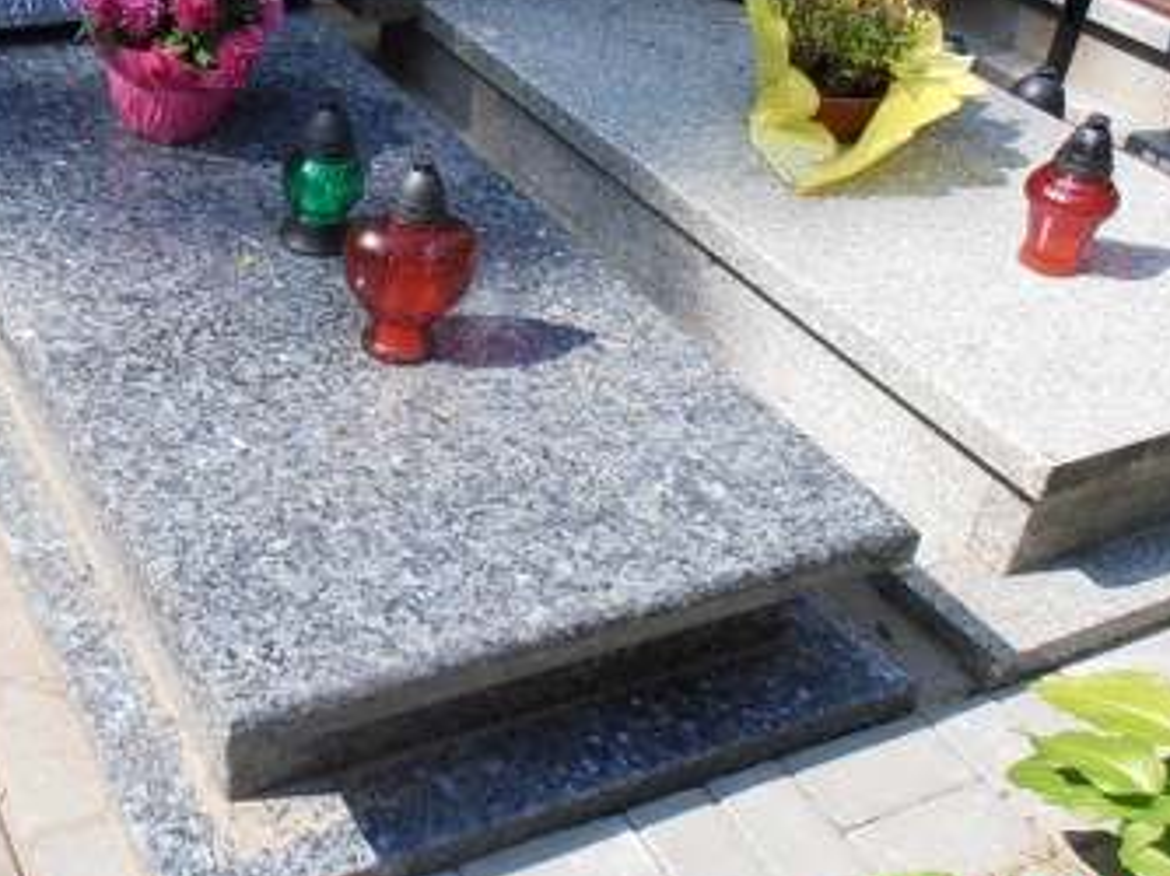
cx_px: 179
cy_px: 256
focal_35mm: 46
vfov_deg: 31.1
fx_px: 1554
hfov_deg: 39.1
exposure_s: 1/80
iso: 80
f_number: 7.9
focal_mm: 4.2
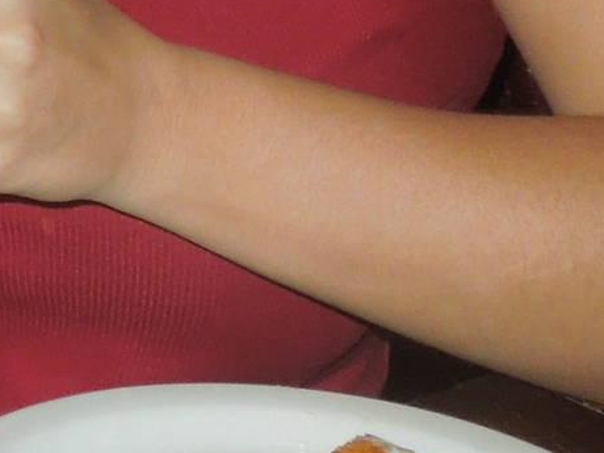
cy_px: -385
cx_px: -454
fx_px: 2373
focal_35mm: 136
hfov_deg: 13.2
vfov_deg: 10.2
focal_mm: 4.5
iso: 200
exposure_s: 1/30
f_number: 3.3
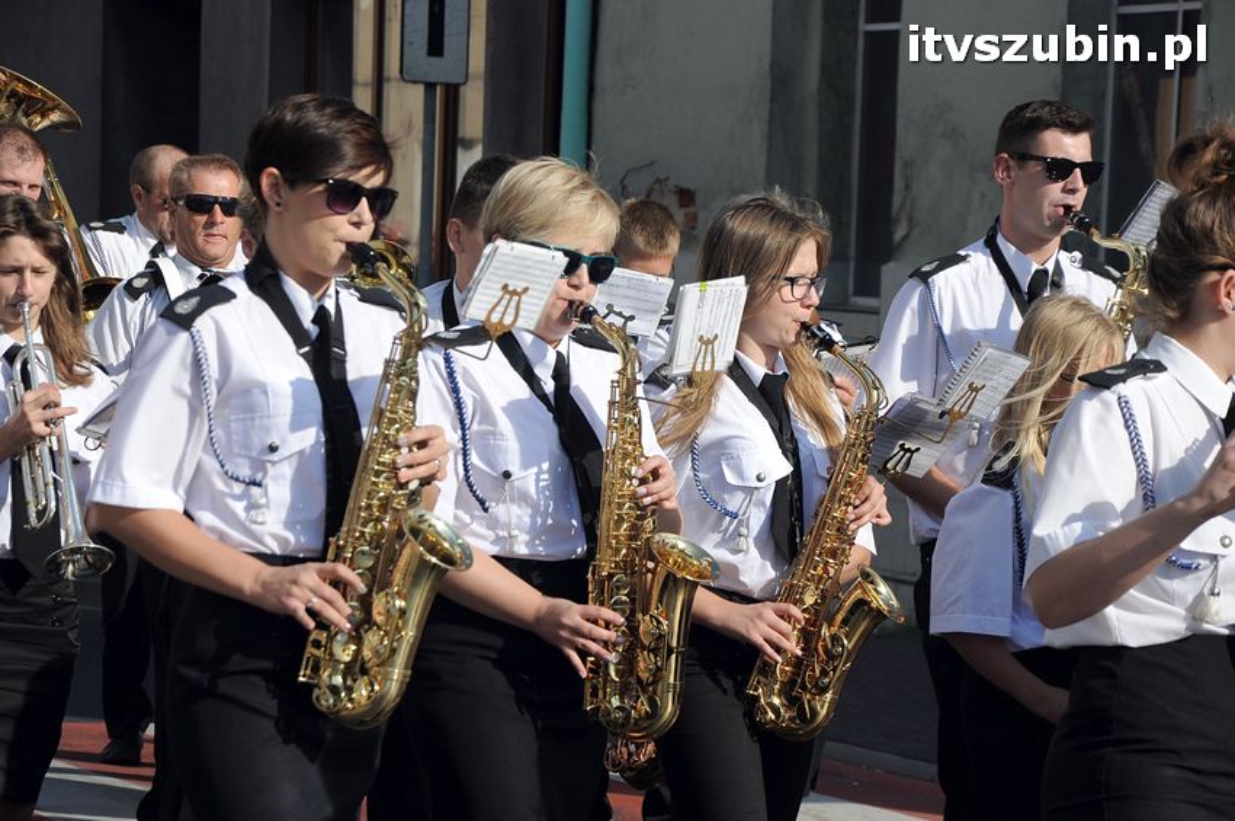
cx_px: 618
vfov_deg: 8.7
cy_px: 410
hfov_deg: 13.1
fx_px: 5398
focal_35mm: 158
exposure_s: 1/1250
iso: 400
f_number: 9
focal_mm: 105
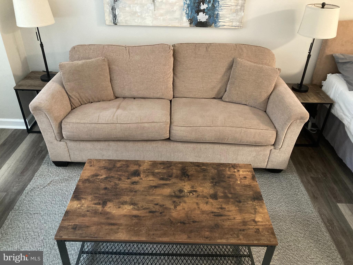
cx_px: 176
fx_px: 286
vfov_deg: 49.7
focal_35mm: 28
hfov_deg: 63.4
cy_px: 132
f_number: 1.8
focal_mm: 3.99
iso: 400
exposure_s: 1/30
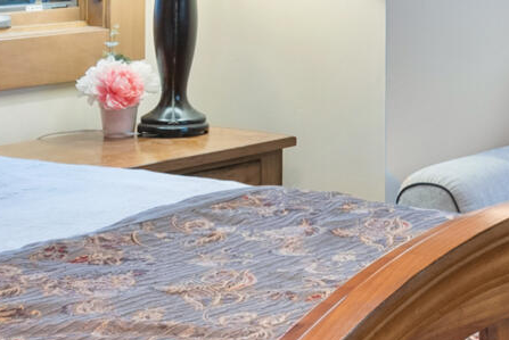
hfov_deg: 17.3
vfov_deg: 11.7
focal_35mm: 114
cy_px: -108
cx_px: 563
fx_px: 1613
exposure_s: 1/1.25
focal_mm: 17
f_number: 7.1
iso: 400
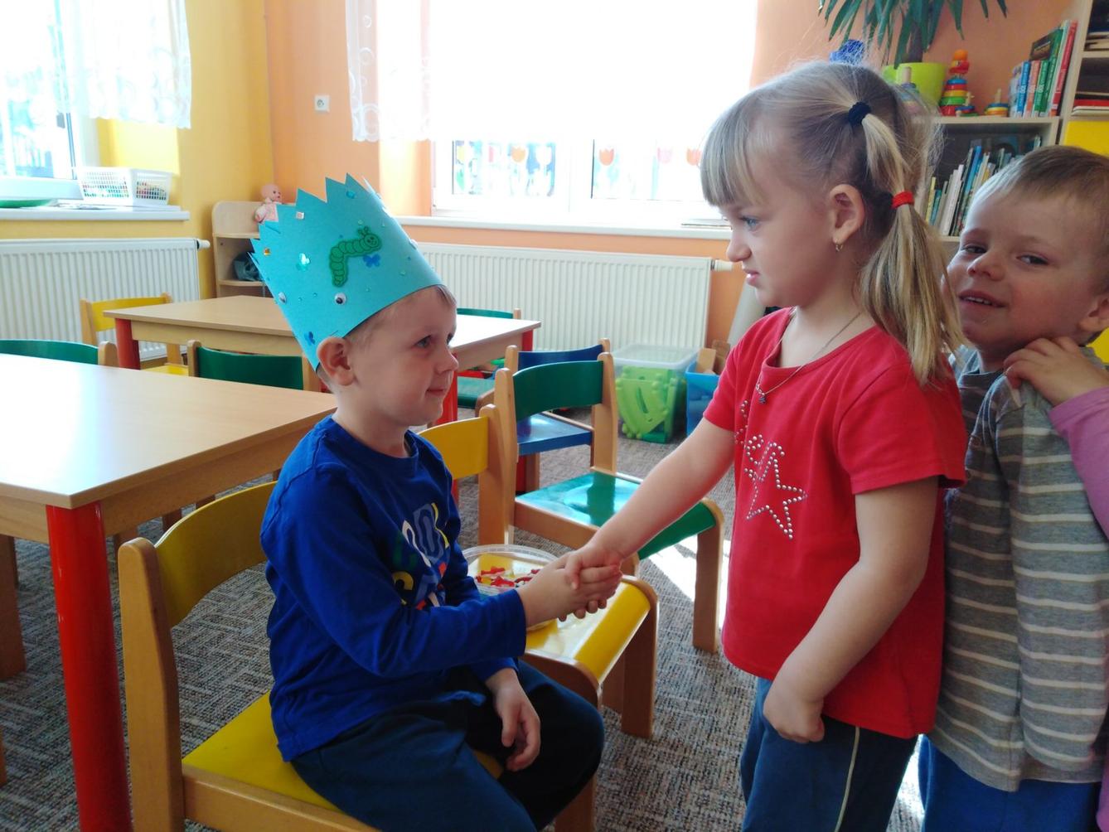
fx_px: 833
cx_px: 554
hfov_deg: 67.3
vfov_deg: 53.1
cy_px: 416
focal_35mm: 26
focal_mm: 3.46
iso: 158
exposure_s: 1/100
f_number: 2.2
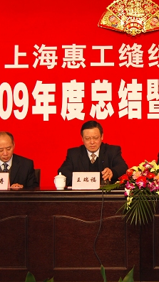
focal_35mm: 57
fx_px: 428
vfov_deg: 36.6
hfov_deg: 20.6
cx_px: 143
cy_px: 141
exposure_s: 1/60
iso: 200
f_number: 4
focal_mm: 24
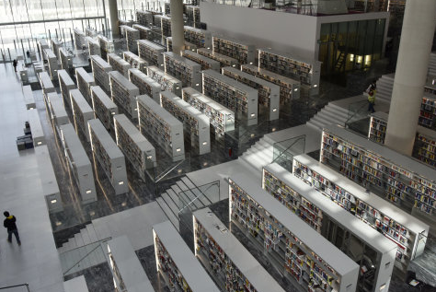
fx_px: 364
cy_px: 118
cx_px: 235
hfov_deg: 61.8
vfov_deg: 43.5
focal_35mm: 30
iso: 800
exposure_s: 1/320
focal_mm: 24
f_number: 7.1
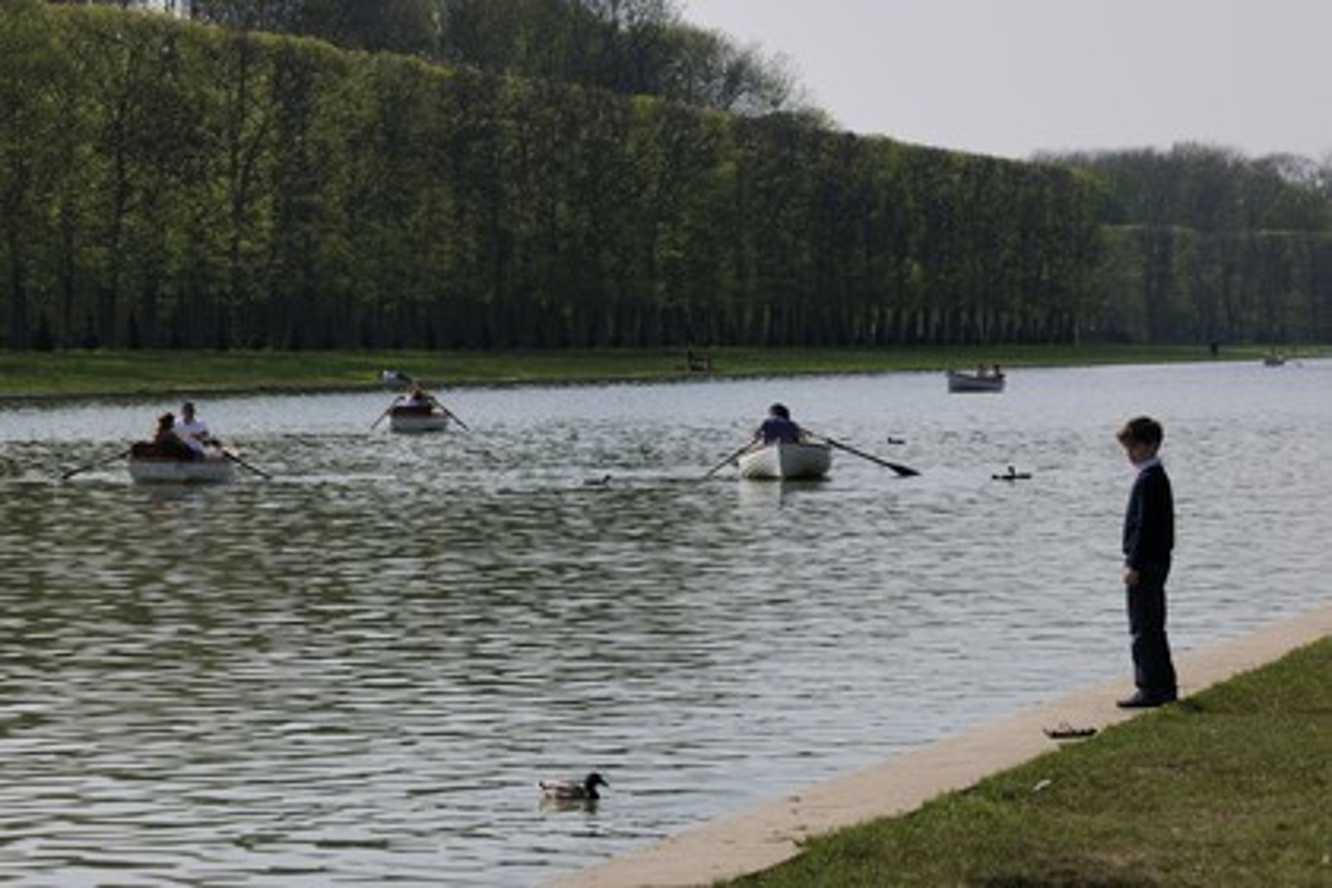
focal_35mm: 125
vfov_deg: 11.0
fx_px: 4625
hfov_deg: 16.4
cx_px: 666
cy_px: 444
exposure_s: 1/160
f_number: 9
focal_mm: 125
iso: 100
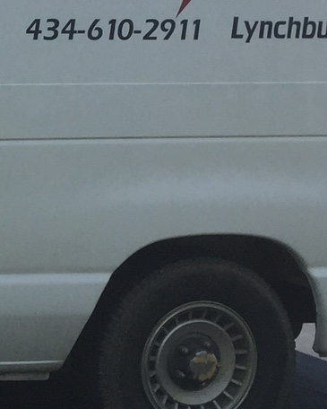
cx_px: -351
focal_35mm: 127
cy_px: 100
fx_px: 1536
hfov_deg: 10.9
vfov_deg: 15.1
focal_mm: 4.15
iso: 32
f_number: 2.2
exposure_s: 1/1799
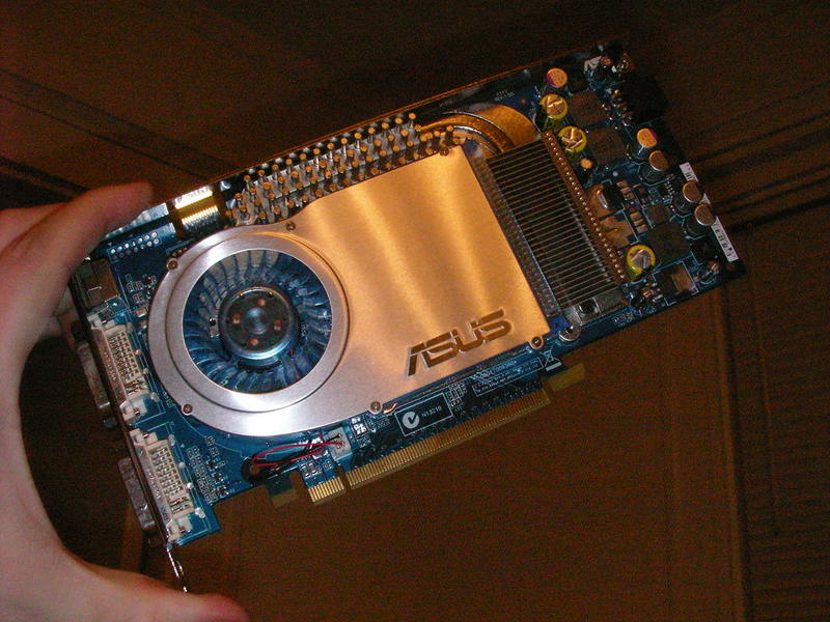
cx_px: 415
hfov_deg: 49.0
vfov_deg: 37.7
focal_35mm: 38
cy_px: 311
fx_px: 911
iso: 400
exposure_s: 1/40
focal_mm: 6.3
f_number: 5.6
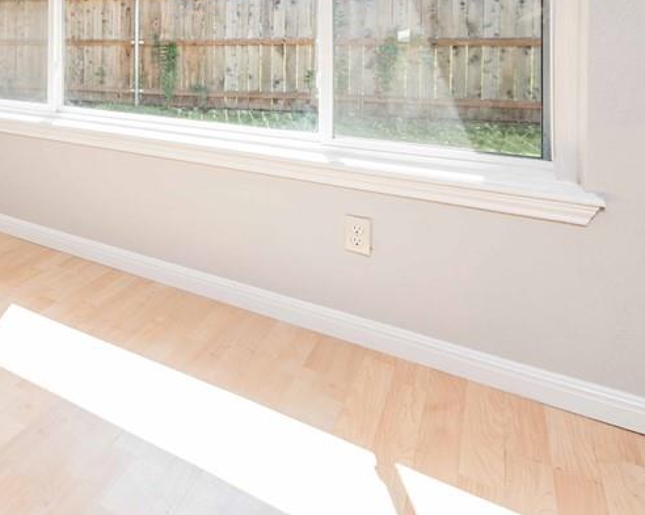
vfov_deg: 46.0
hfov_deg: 46.5
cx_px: -47
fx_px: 553
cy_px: 69
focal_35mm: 29
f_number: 7.1
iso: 640
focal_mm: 14
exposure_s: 1/160
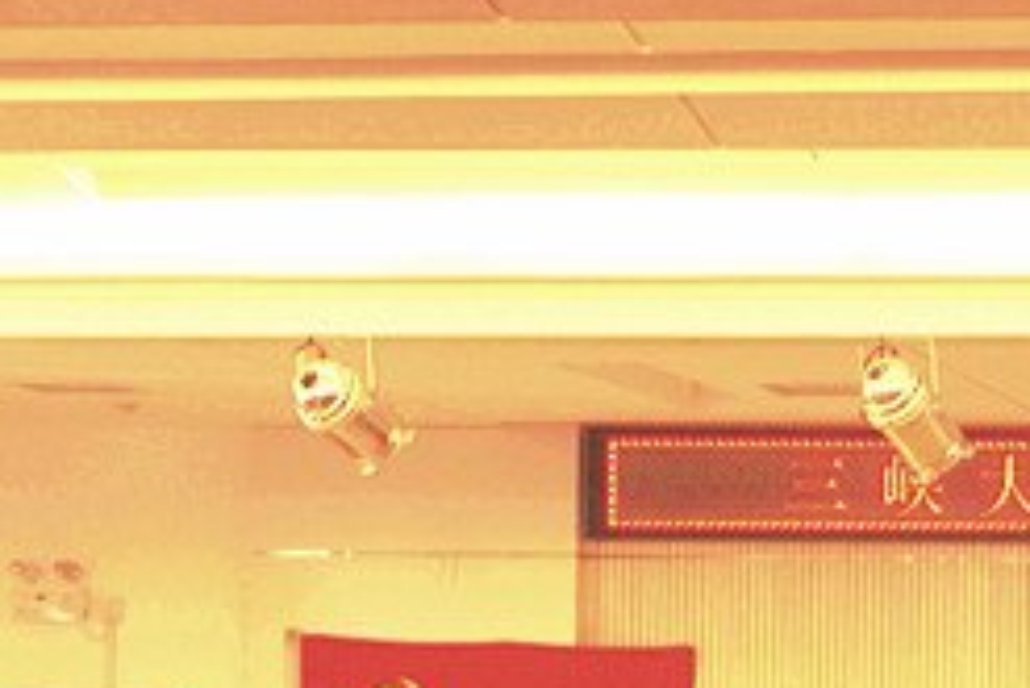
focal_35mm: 146
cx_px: 1334
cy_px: 790
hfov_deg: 13.5
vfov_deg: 9.3
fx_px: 4179
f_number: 11
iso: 100
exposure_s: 1/6
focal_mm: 30
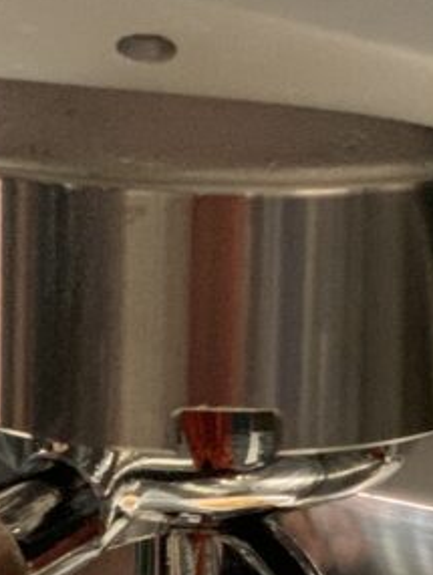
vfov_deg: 10.6
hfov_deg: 8.0
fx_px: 3098
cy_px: 468
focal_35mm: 186
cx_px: 103
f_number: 2.4
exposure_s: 1/51
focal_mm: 6
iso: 400
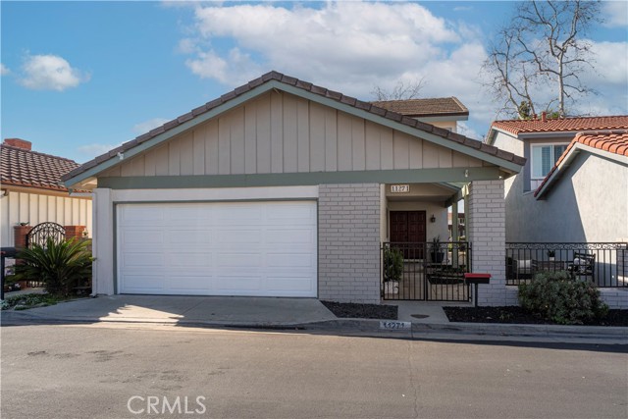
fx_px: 401
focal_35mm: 23
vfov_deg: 55.1
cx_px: 314
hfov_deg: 76.1
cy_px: 210
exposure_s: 1/640
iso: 250
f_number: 7.1
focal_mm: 23
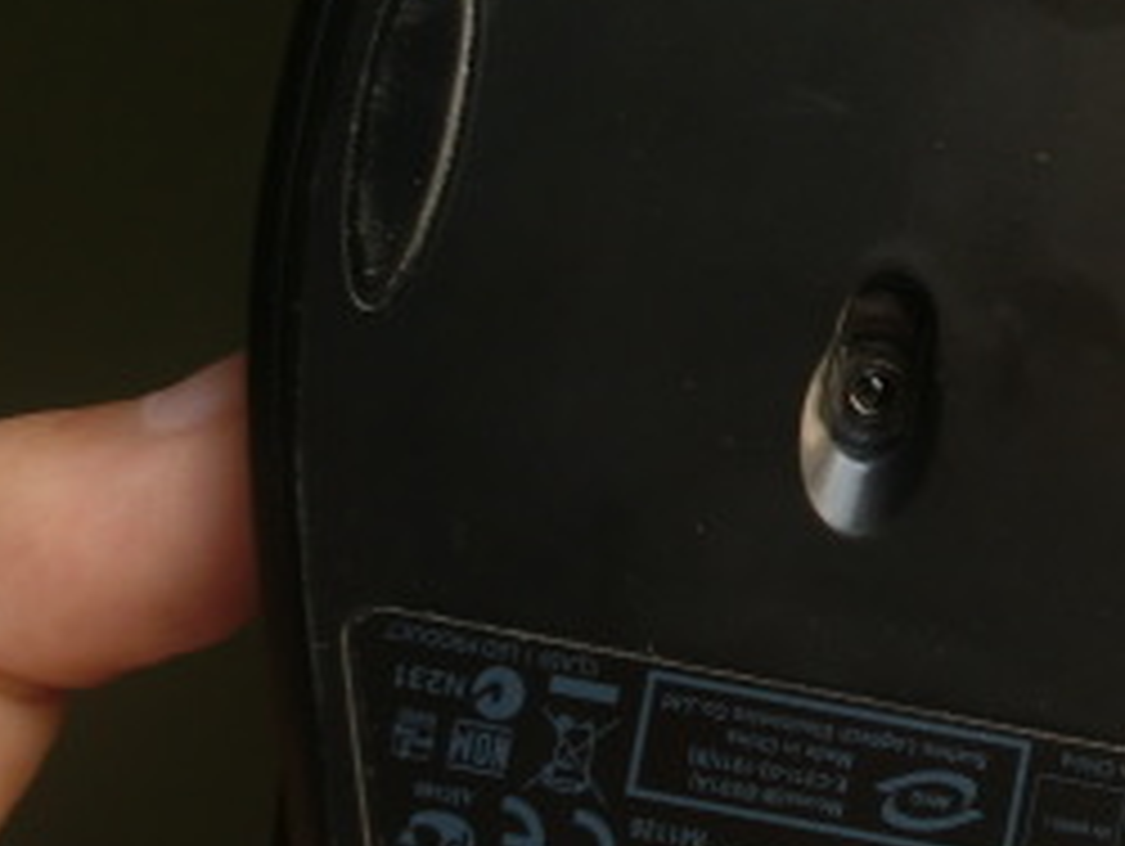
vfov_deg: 13.5
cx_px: 914
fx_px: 3578
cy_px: 328
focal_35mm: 110
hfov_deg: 17.7
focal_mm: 7.6
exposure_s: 1/60
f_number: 3.1
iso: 80
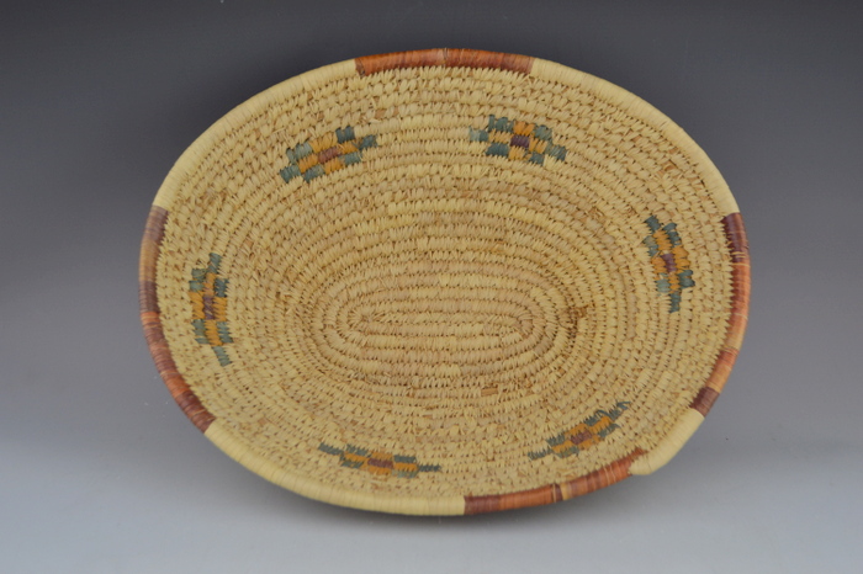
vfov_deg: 26.5
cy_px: 287
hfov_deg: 38.9
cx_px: 432
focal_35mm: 51
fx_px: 1222
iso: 400
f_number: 5.6
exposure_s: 1/125
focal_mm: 34
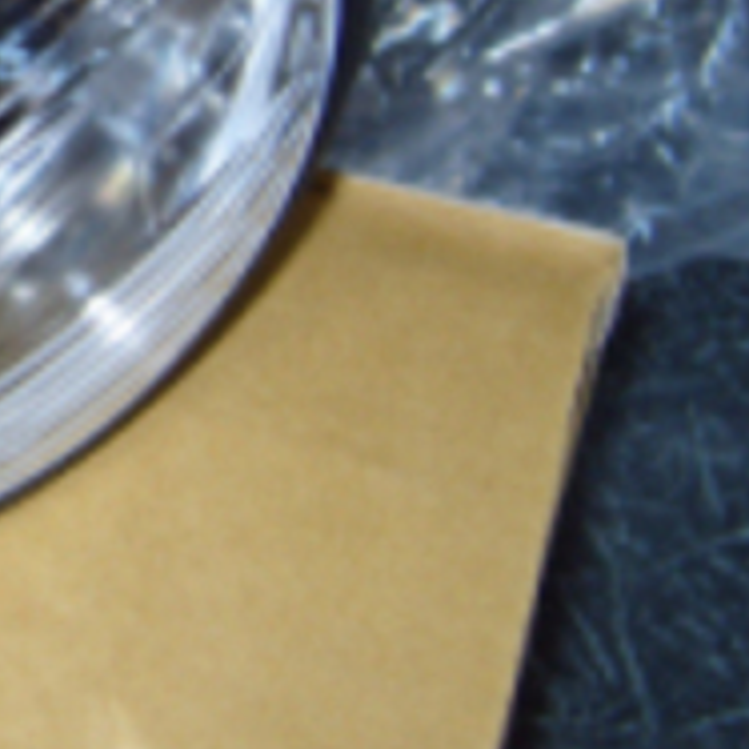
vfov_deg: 16.2
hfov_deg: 15.2
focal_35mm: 106
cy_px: 94
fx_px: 2595
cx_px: -385
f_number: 2.8
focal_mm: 7.4
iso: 100
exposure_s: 1/30
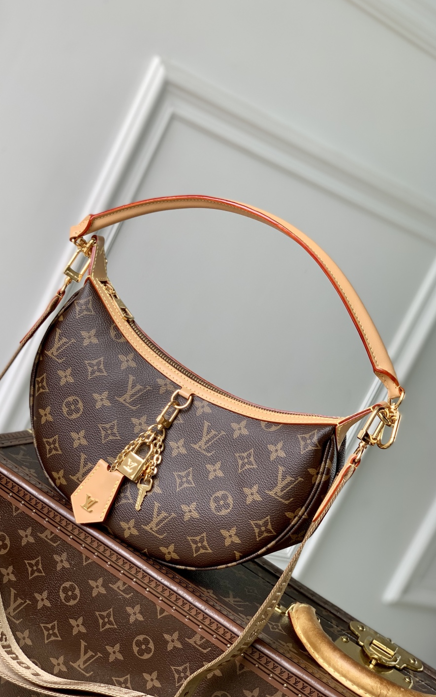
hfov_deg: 23.1
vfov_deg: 36.3
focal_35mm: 56
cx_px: 187
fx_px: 1064
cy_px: 345
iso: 16
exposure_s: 1/122
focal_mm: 6
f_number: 2.4
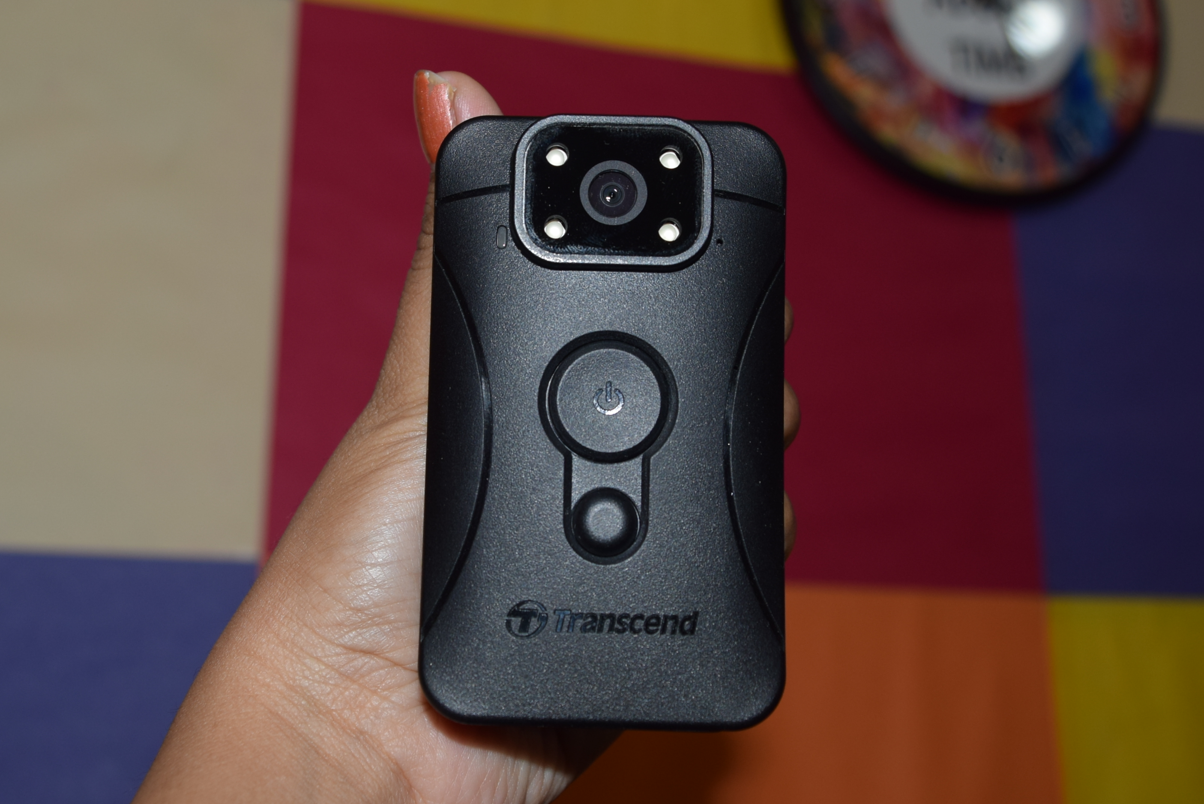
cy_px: 370
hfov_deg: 41.0
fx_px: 1606
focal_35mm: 48
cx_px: 533
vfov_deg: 28.1
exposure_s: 1/80
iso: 180
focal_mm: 20
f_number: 4.5
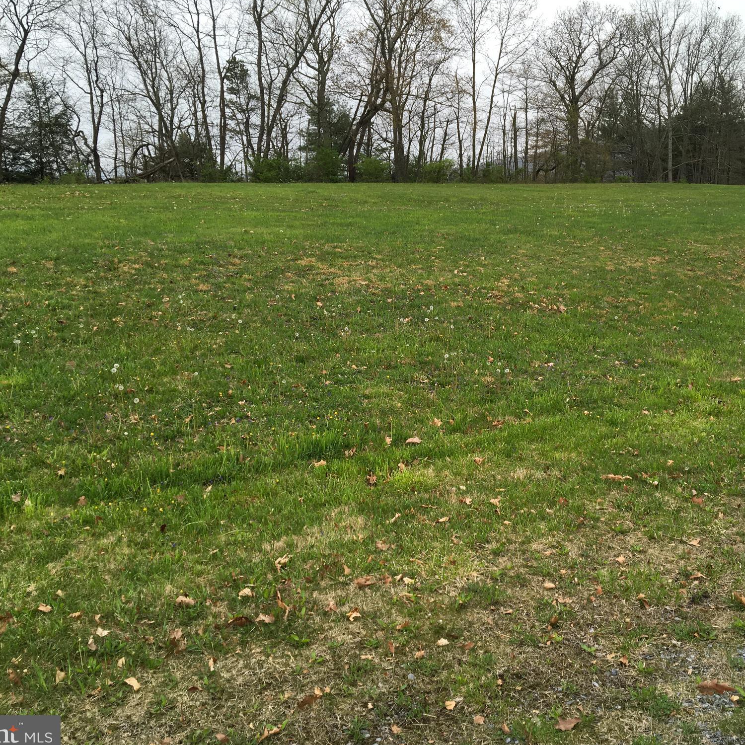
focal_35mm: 35
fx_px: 852
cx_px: 445
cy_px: 374
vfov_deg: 47.2
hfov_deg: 47.0
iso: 25
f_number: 2.2
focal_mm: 4.15
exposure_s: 1/149
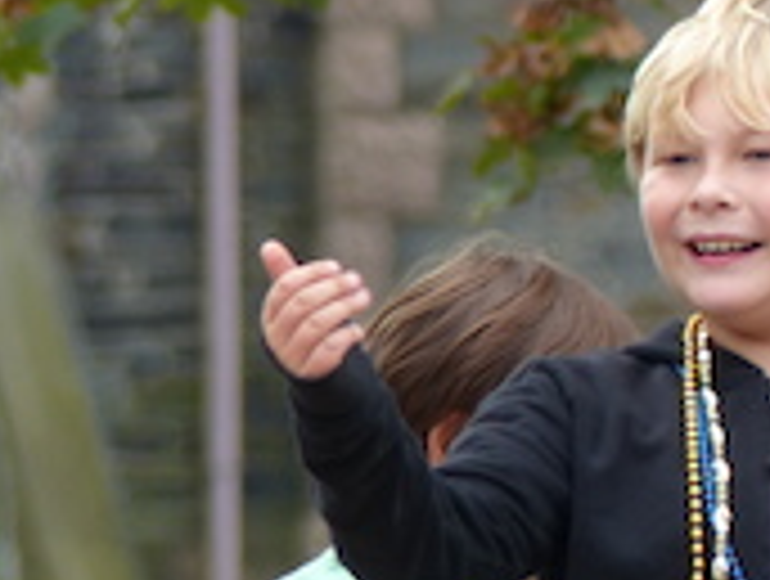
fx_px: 41573
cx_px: 790
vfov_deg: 0.8
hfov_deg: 1.1
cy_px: 202
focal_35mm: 1865
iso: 100
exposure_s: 1/160
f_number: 4
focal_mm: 108
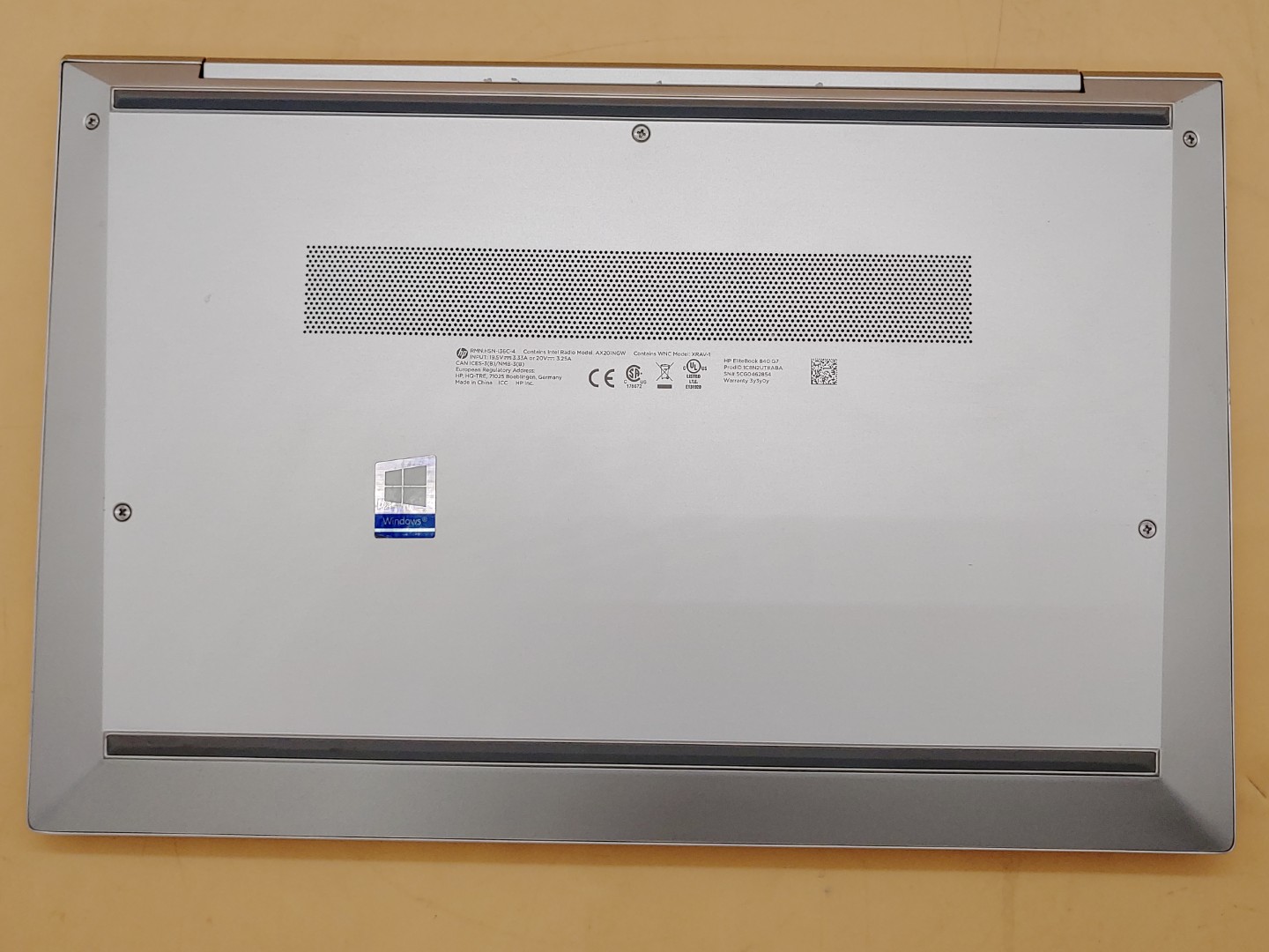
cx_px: 634
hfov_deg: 51.4
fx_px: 1320
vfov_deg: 39.7
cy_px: 476
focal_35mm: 36
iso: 50
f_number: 1.8
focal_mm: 4.36
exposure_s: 1/255
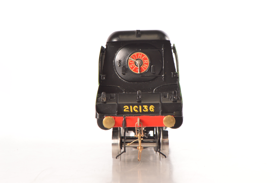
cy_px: 92
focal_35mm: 82
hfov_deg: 24.6
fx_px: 632
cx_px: 138
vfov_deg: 16.5
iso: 400
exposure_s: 1/100
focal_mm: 55
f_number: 10
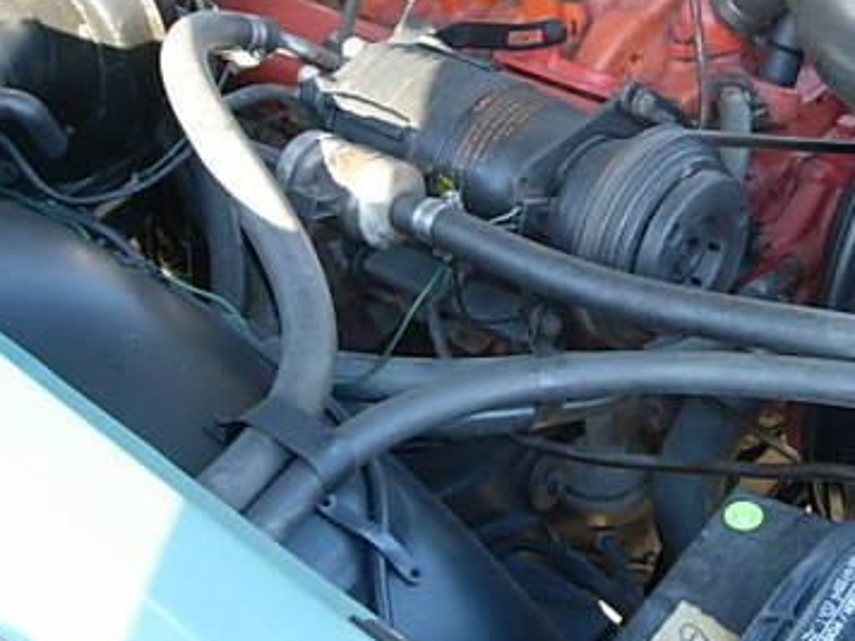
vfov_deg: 22.7
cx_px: 653
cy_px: 142
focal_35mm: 64
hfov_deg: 29.7
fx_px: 1581
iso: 64
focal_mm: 7.8
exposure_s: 1/50.7
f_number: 2.8
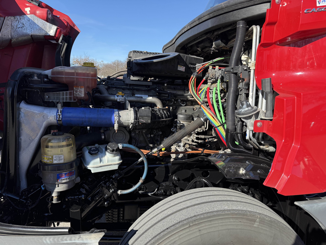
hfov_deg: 71.6
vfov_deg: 56.8
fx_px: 226
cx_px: 163
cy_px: 122
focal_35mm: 24
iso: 100
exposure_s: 1/1949
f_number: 1.78
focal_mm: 6.76
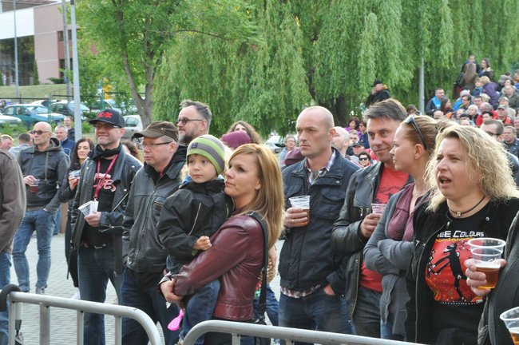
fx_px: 1404
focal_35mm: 98
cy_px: 172
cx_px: 260
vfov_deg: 14.0
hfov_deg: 20.9
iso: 1250
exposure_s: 1/60
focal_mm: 65
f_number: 14
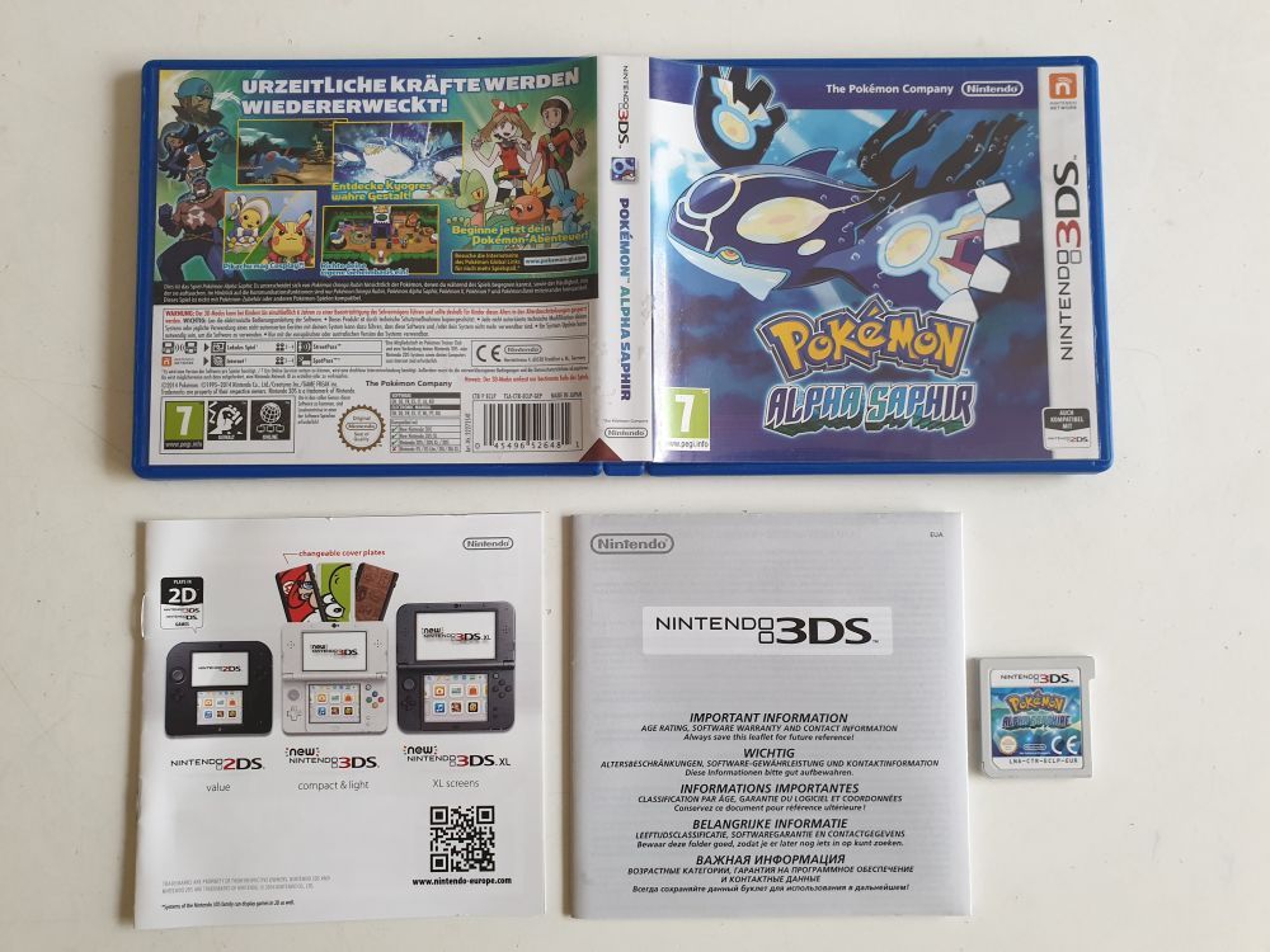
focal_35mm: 26
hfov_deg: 67.3
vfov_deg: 53.1
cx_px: 635
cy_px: 476
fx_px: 954
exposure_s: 1/50
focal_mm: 4.3
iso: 200
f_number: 2.4
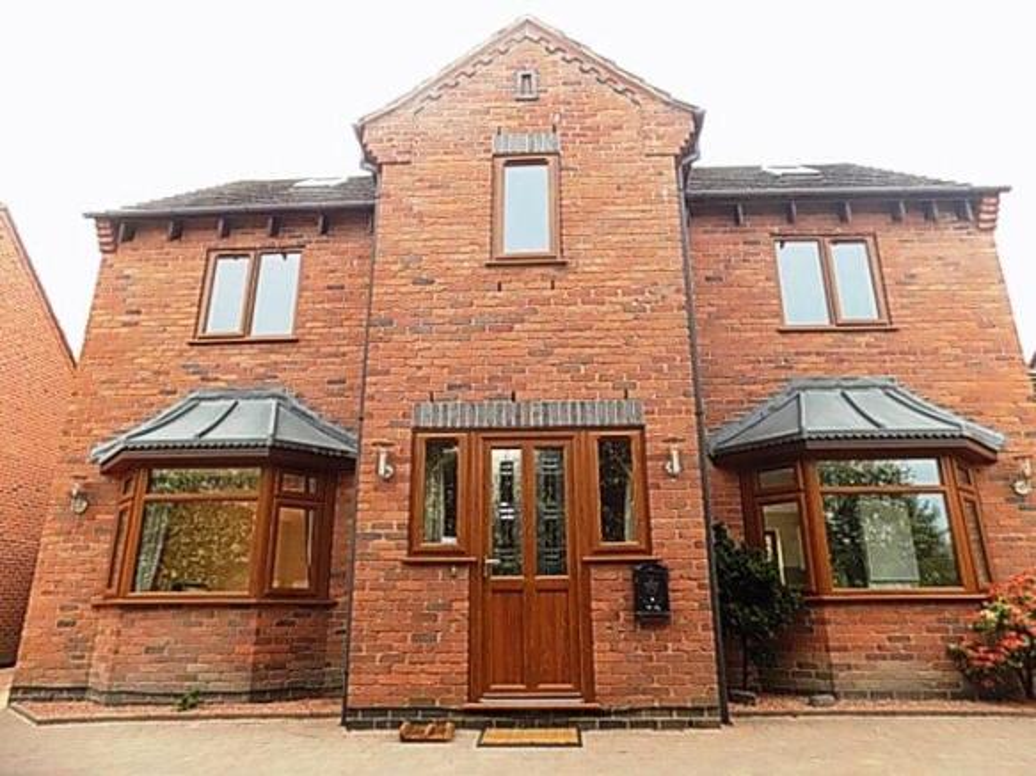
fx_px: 688
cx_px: 518
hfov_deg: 73.9
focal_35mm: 23
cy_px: 388
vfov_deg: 58.9
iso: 80
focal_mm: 4
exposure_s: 1/200
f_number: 3.1
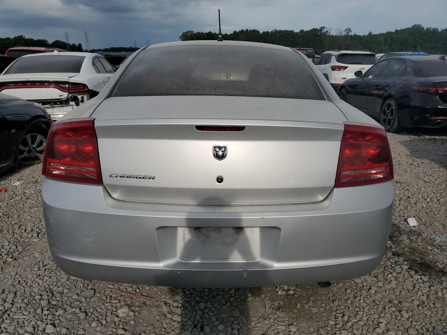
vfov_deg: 53.1
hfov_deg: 67.3
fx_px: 336
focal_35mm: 26
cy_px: 168
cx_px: 224
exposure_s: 1/10000
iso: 50
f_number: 1.5
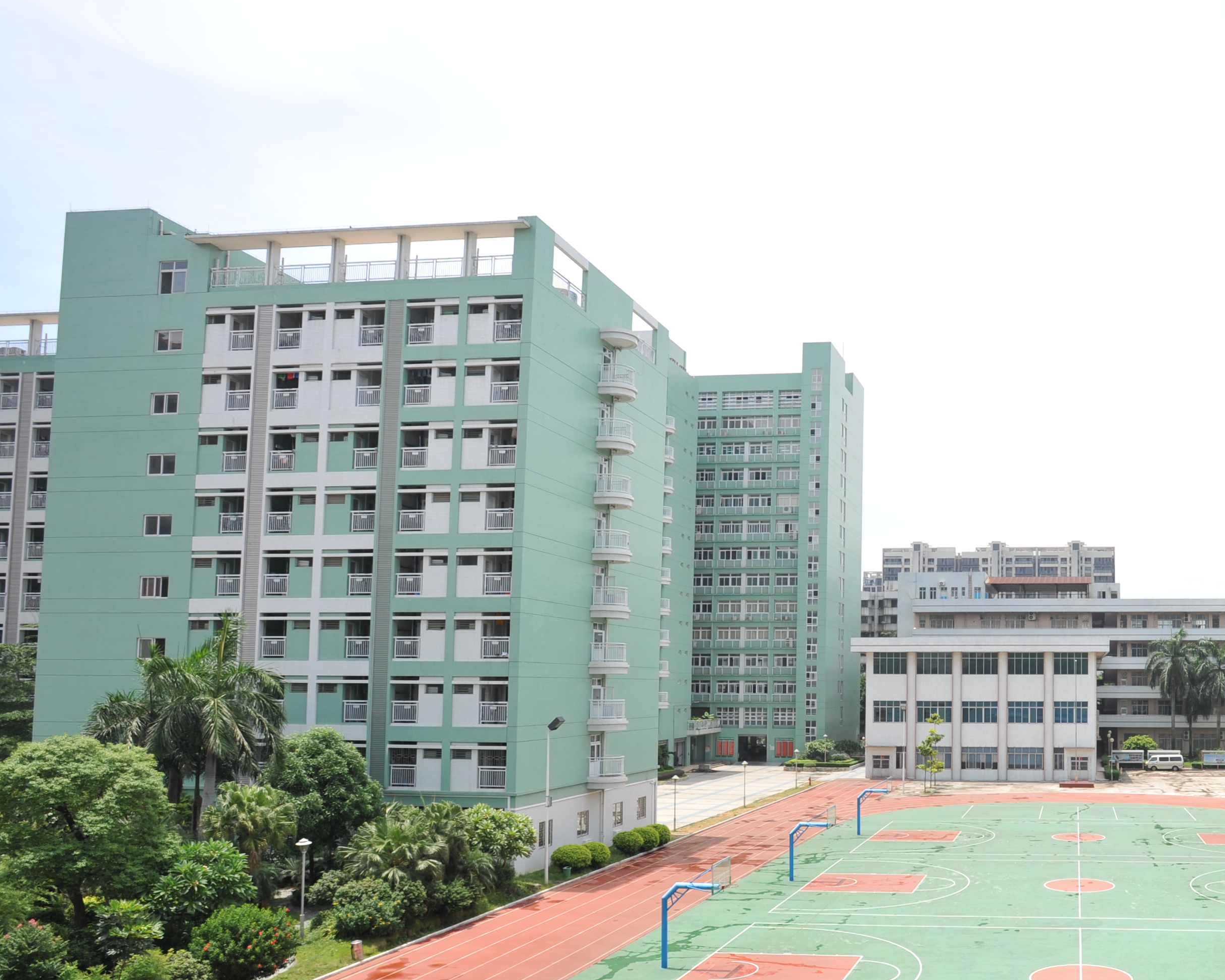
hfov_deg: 57.4
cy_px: 629
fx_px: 1015
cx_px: 986
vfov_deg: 50.9
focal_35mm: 28
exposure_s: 1/320
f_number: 9
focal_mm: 17
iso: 200
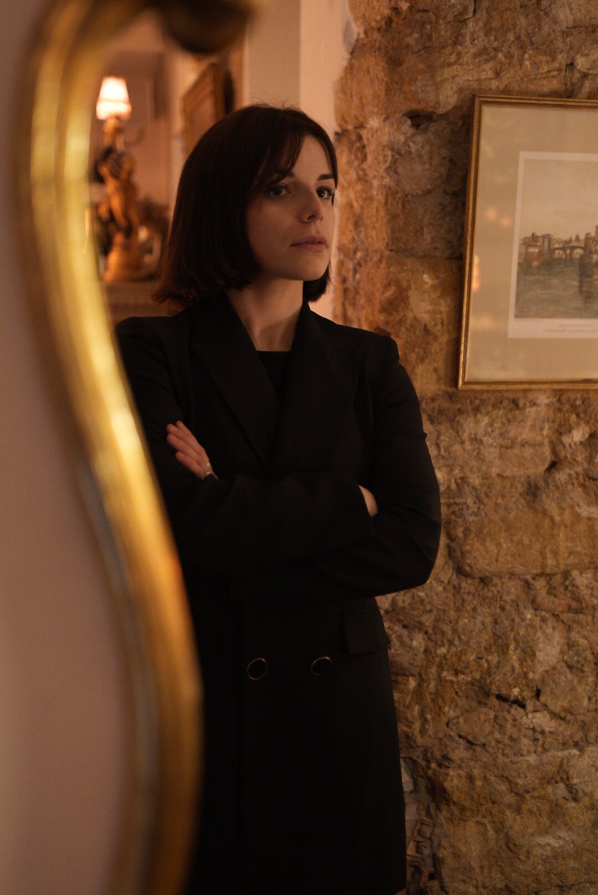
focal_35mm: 52
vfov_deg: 38.2
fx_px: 1293
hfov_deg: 26.0
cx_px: 299
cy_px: 448
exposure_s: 1/30
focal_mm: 35
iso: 2000
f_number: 1.8
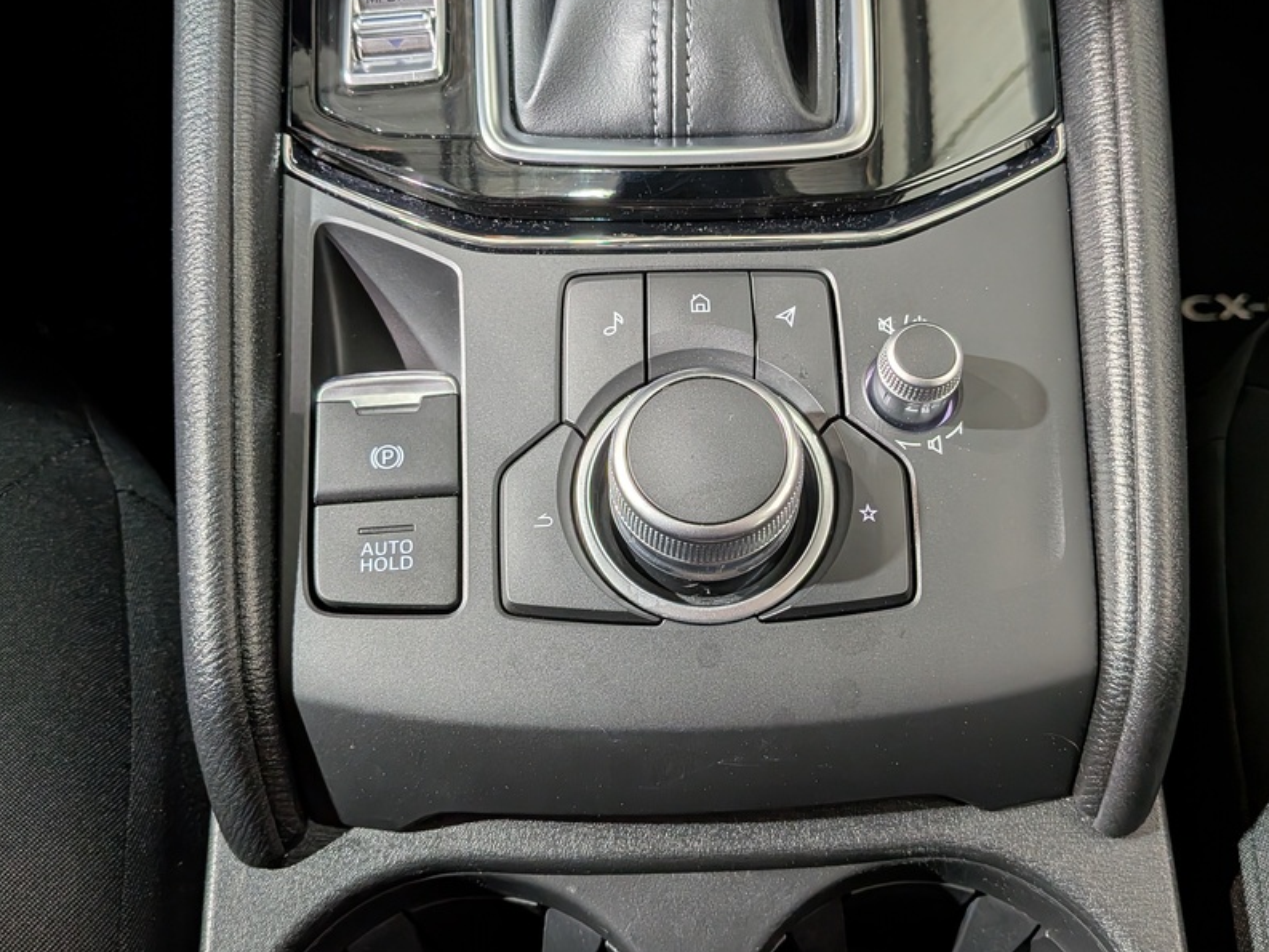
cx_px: 682
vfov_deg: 45.4
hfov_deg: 58.3
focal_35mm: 31
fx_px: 1137
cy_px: 427
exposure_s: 1/25.6
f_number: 1.7
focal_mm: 4.53
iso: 41
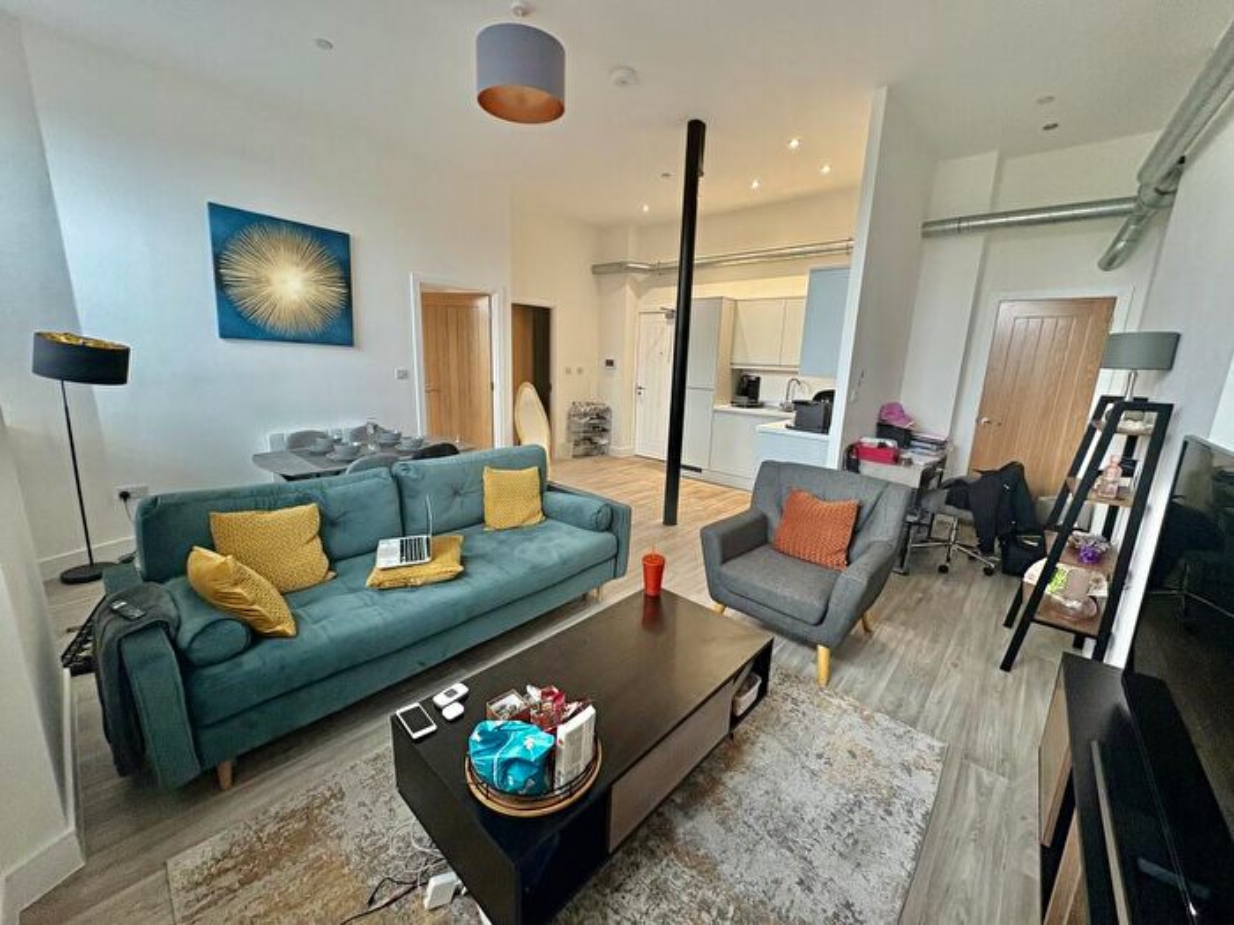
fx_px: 499
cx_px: 617
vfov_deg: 85.7
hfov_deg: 102.1
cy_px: 462
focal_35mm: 14
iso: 250
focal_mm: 2.22
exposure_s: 1/50
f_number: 2.2
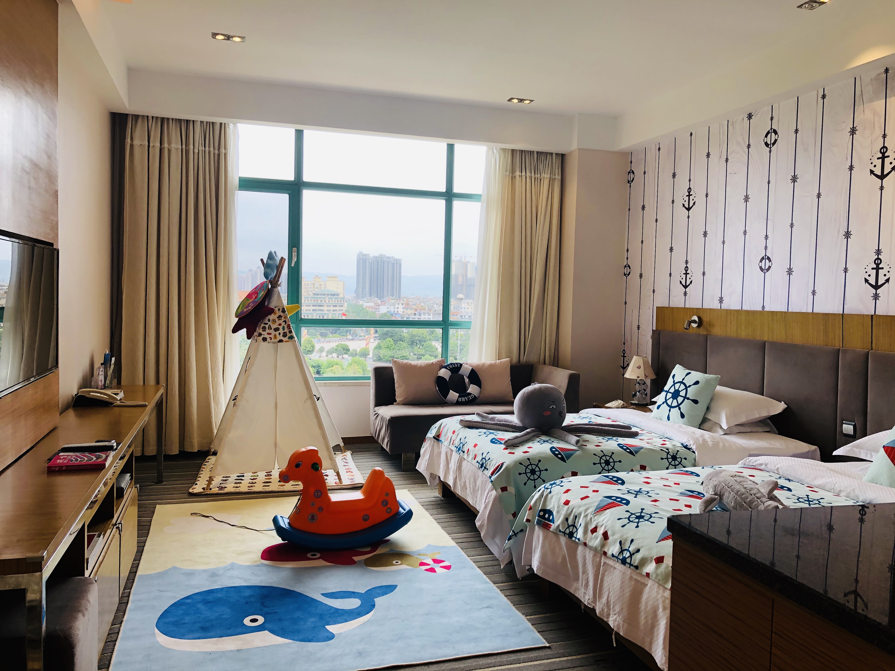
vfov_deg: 49.7
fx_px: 724
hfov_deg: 63.4
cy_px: 336
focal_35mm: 28
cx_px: 448
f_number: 1.8
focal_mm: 4
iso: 20
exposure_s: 1/126
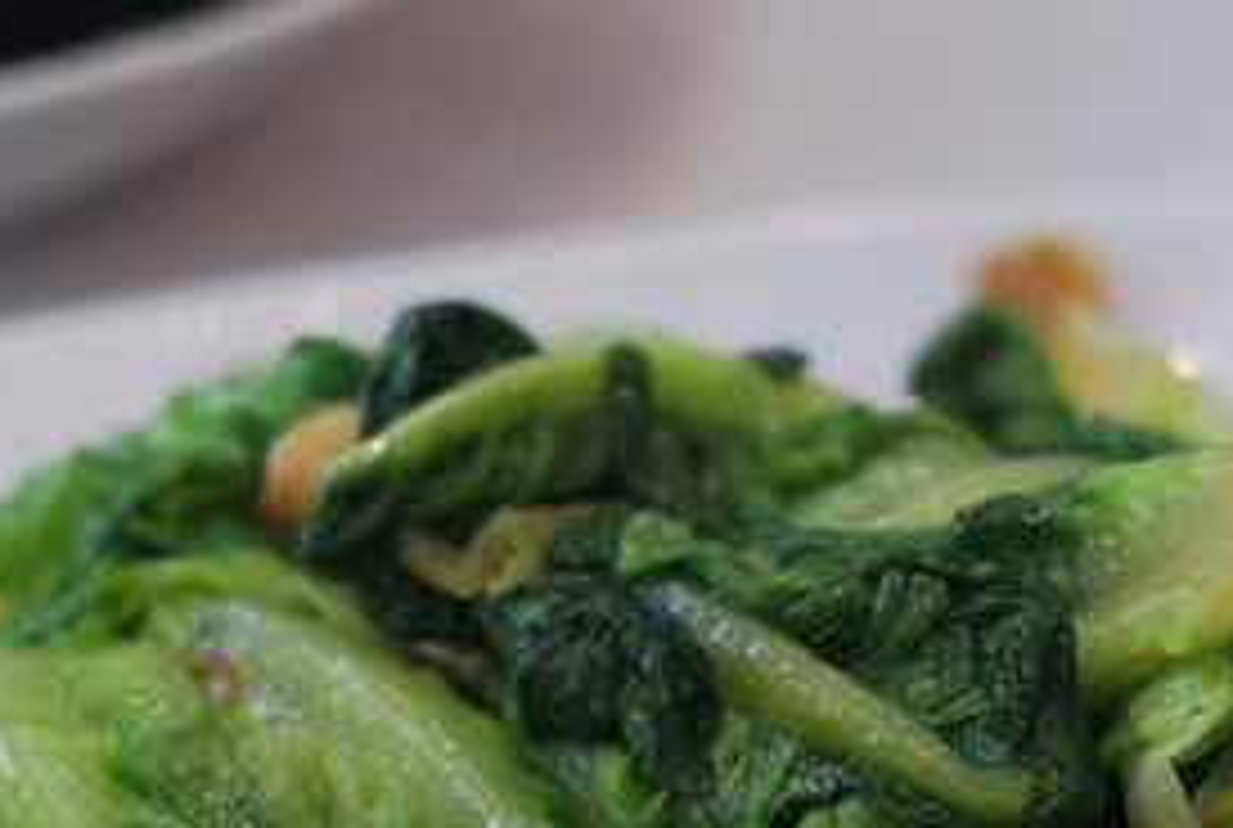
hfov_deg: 12.5
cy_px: 760
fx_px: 5629
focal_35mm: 164
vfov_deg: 8.4
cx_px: 752
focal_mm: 50
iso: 200
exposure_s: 1/60
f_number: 2.8
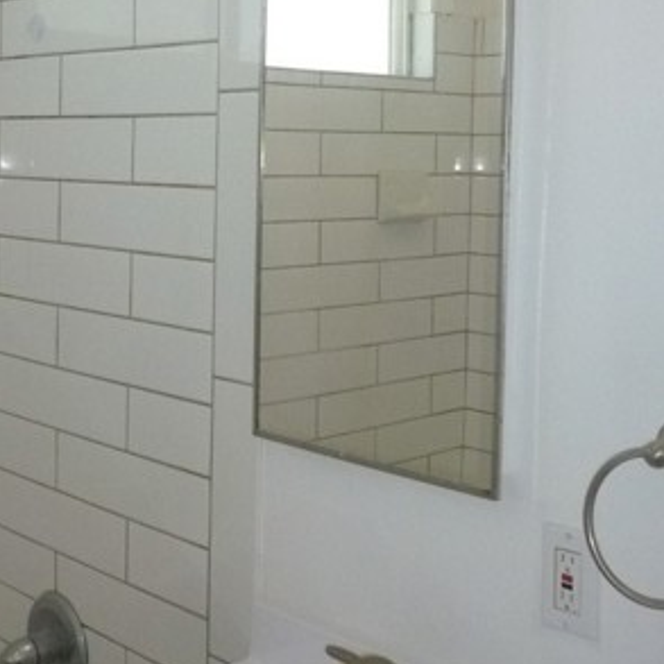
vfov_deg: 30.3
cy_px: 206
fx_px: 1215
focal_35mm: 56
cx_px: 288
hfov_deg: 30.5
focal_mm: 5.2
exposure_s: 1/400
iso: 400
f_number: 3.3
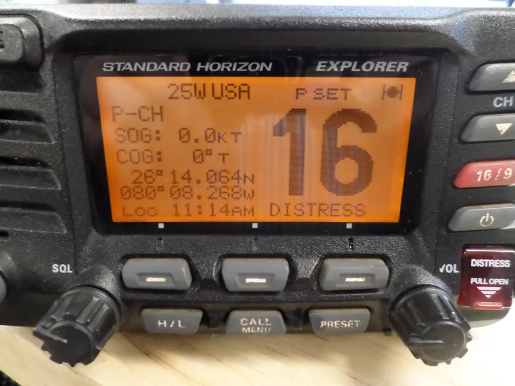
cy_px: 193
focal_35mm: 25
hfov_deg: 69.4
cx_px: 258
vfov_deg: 54.9
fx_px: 372
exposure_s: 1/30
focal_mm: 4.5
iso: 400
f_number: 2.5
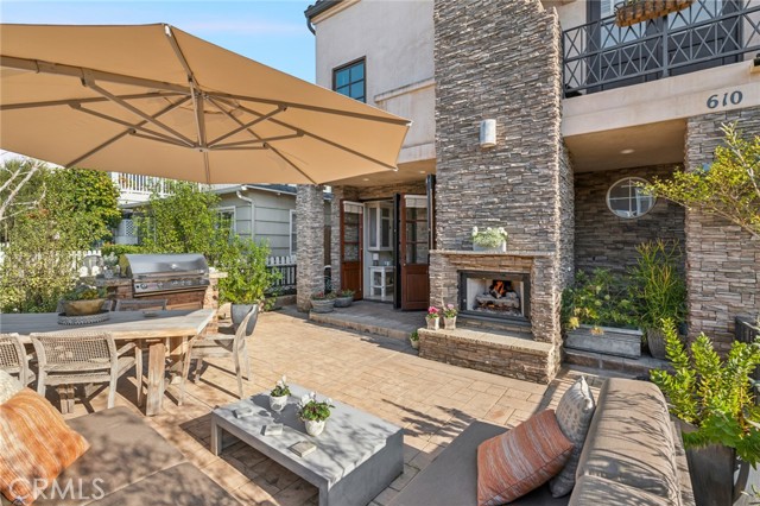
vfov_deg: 73.7
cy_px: 253
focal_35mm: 16
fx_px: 338
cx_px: 380
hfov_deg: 96.8
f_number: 9
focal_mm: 16
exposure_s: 1/60
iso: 100
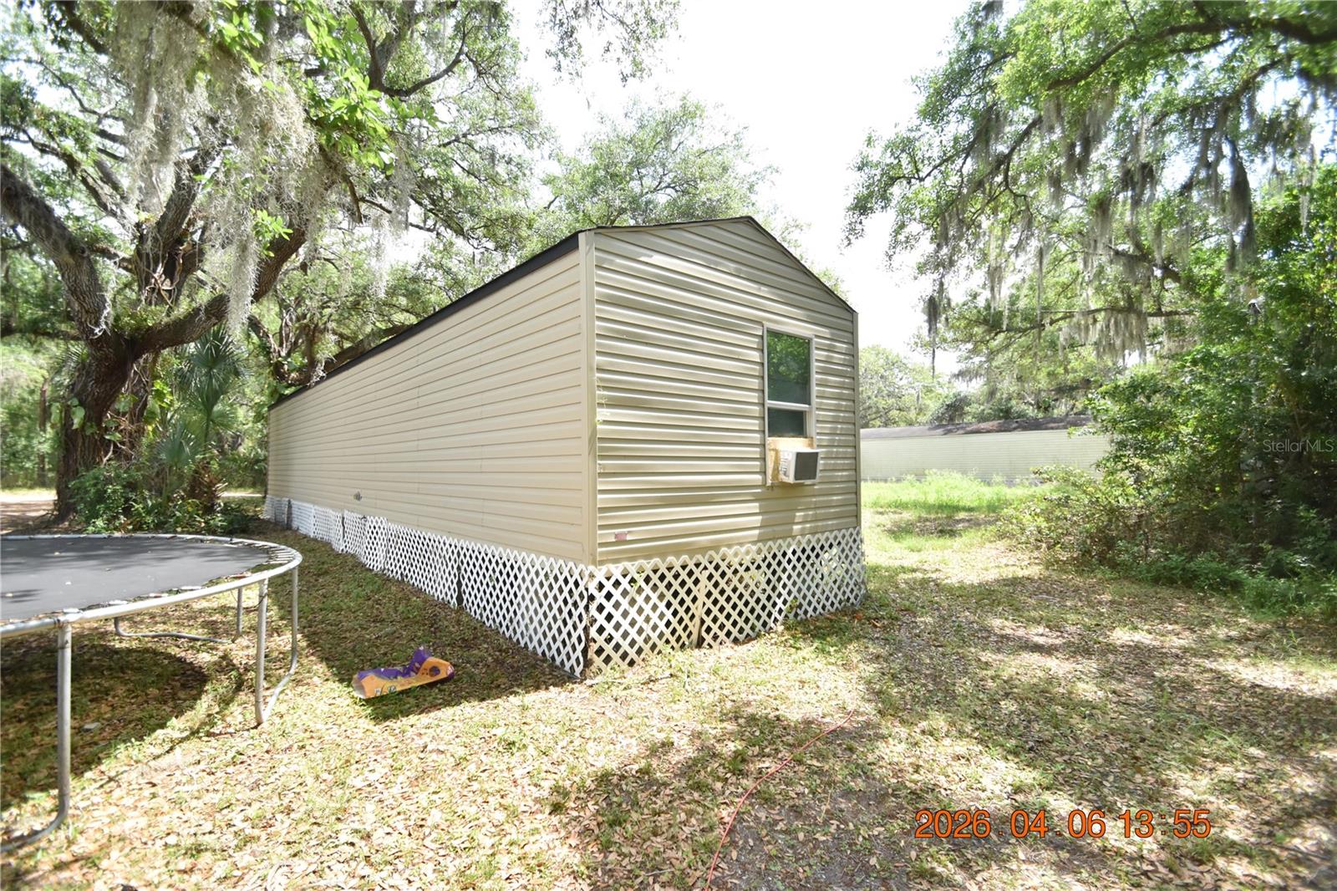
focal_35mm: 15
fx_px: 557
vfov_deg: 77.3
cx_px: 668
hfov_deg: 100.4
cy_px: 446
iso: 800
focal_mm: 10
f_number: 3.5
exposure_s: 1/2000
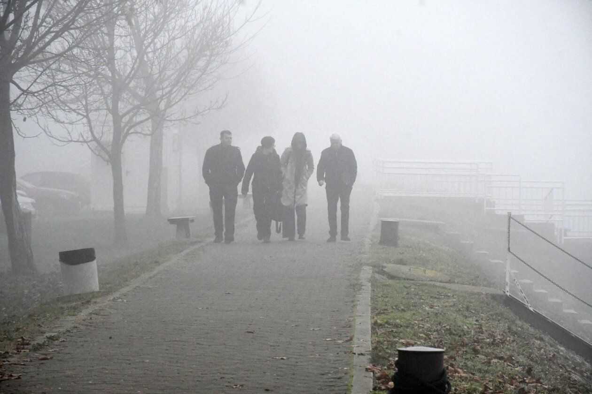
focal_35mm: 183
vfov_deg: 7.5
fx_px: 3009
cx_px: 296
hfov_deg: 11.2
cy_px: 197
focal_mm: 122
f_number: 11
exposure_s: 1/2000
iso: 3200
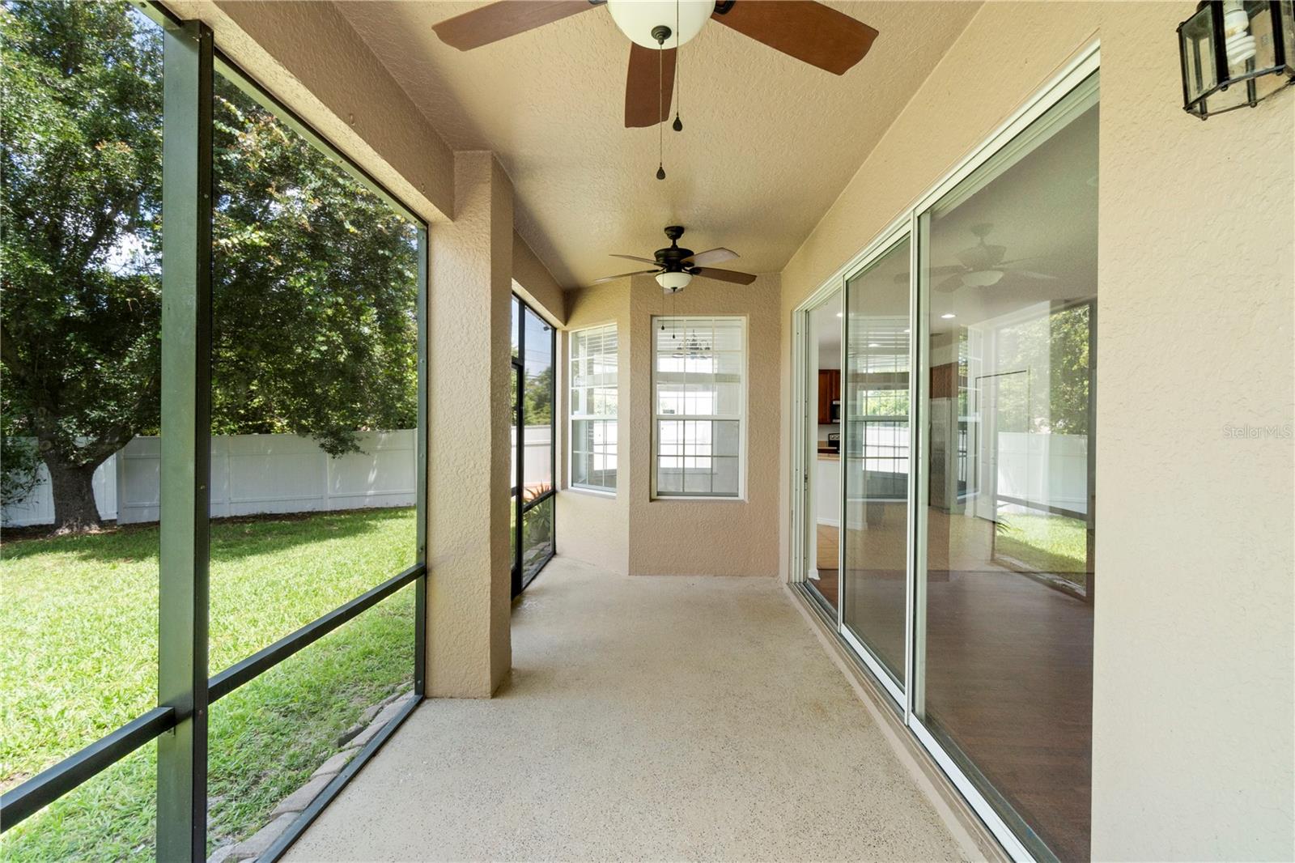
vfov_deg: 77.3
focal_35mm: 15
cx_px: 648
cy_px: 432
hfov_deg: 100.4
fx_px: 539
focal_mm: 10
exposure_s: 1/30
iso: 200
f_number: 9
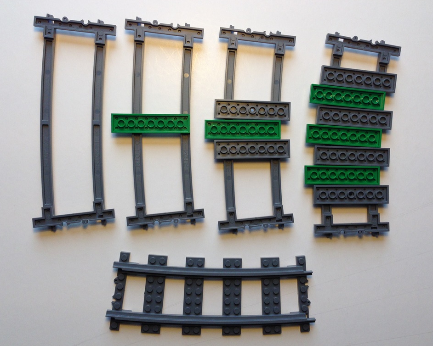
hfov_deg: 51.5
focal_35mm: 35
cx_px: 220
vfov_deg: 42.2
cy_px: 173
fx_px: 449
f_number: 2.4
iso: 80
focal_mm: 4.12
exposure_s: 1/120
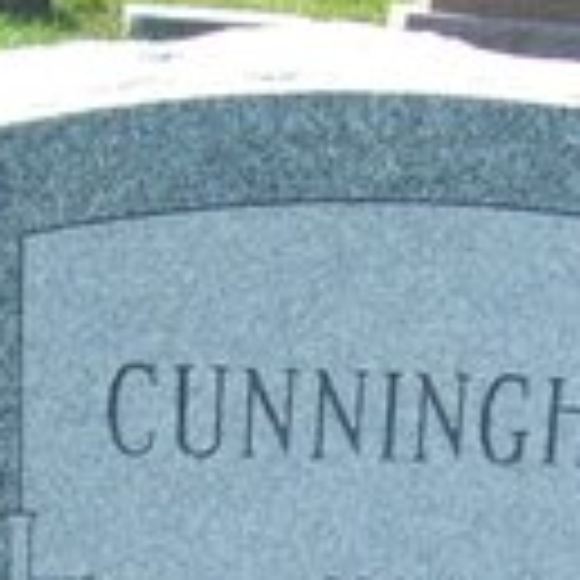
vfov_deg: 13.9
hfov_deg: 14.6
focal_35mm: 118
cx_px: 531
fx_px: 2237
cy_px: 859
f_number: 2.7
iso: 80
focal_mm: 6
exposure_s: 1/513
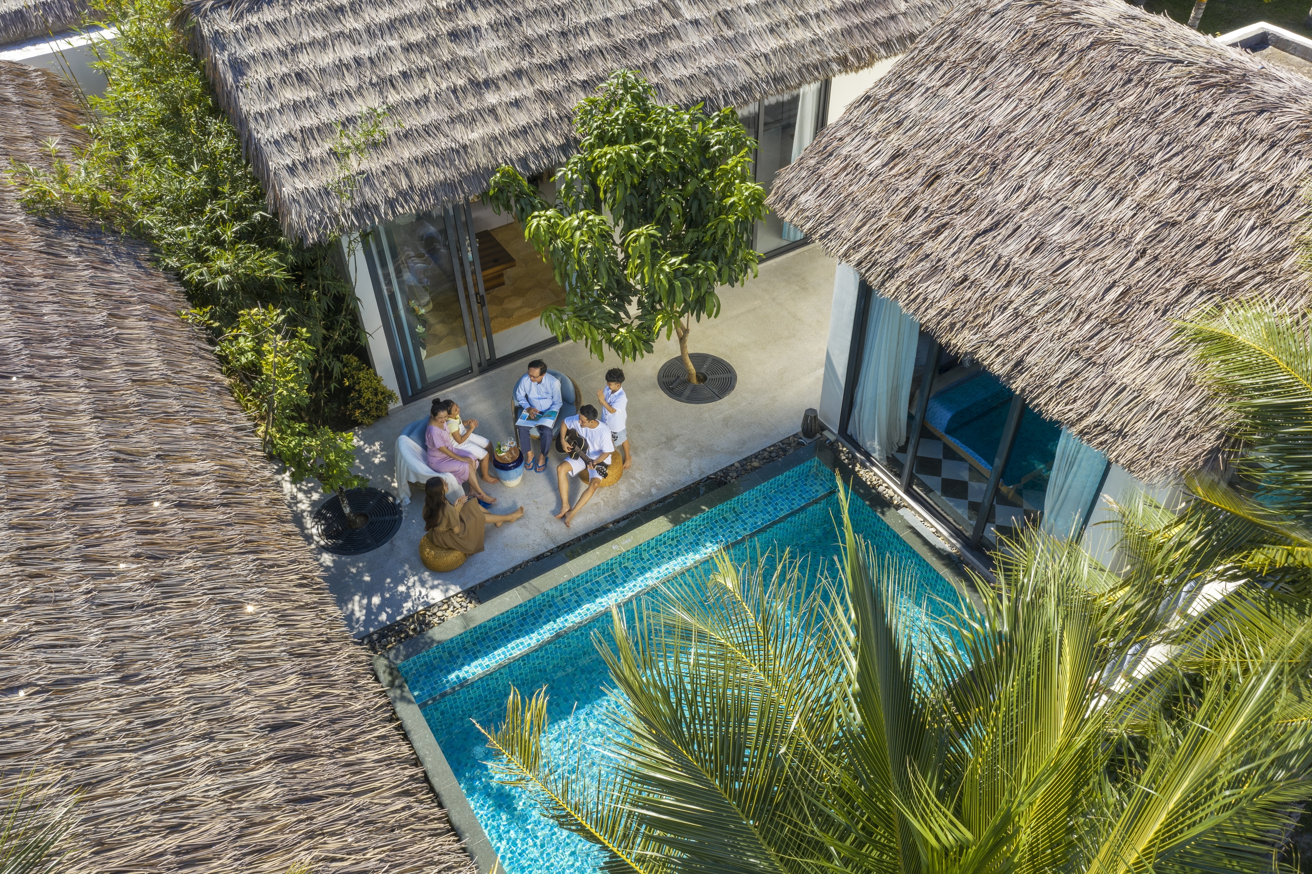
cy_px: 437
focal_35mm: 28
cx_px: 656
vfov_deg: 46.4
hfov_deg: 65.5
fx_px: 1020
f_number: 8
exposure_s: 1/160
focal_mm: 10.26
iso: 100
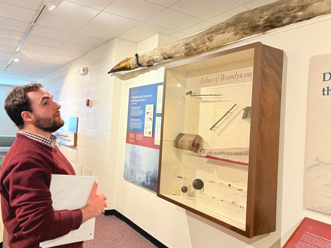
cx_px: 160
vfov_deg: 48.2
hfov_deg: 61.6
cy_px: 114
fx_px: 277
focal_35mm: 29
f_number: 1.6
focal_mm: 5.96
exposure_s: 1/40
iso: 400
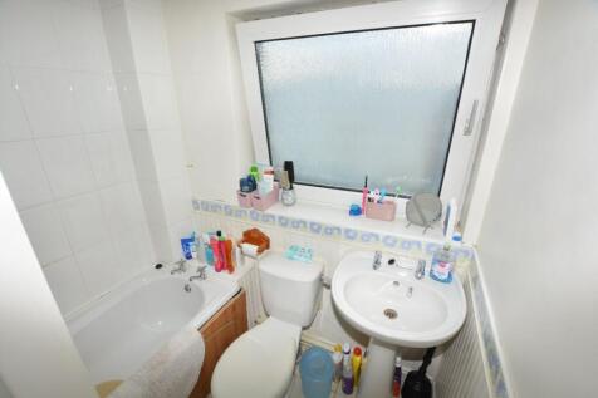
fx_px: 249
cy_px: 199
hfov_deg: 100.4
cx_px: 299
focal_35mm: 15
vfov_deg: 77.3
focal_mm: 10
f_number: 5.6
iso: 140
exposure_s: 1/125
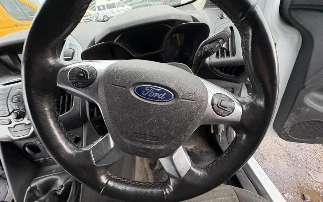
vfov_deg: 74.8
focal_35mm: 15
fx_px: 132
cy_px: 103
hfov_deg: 101.5
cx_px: 162
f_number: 2.2
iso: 500
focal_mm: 2.22
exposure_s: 1/60
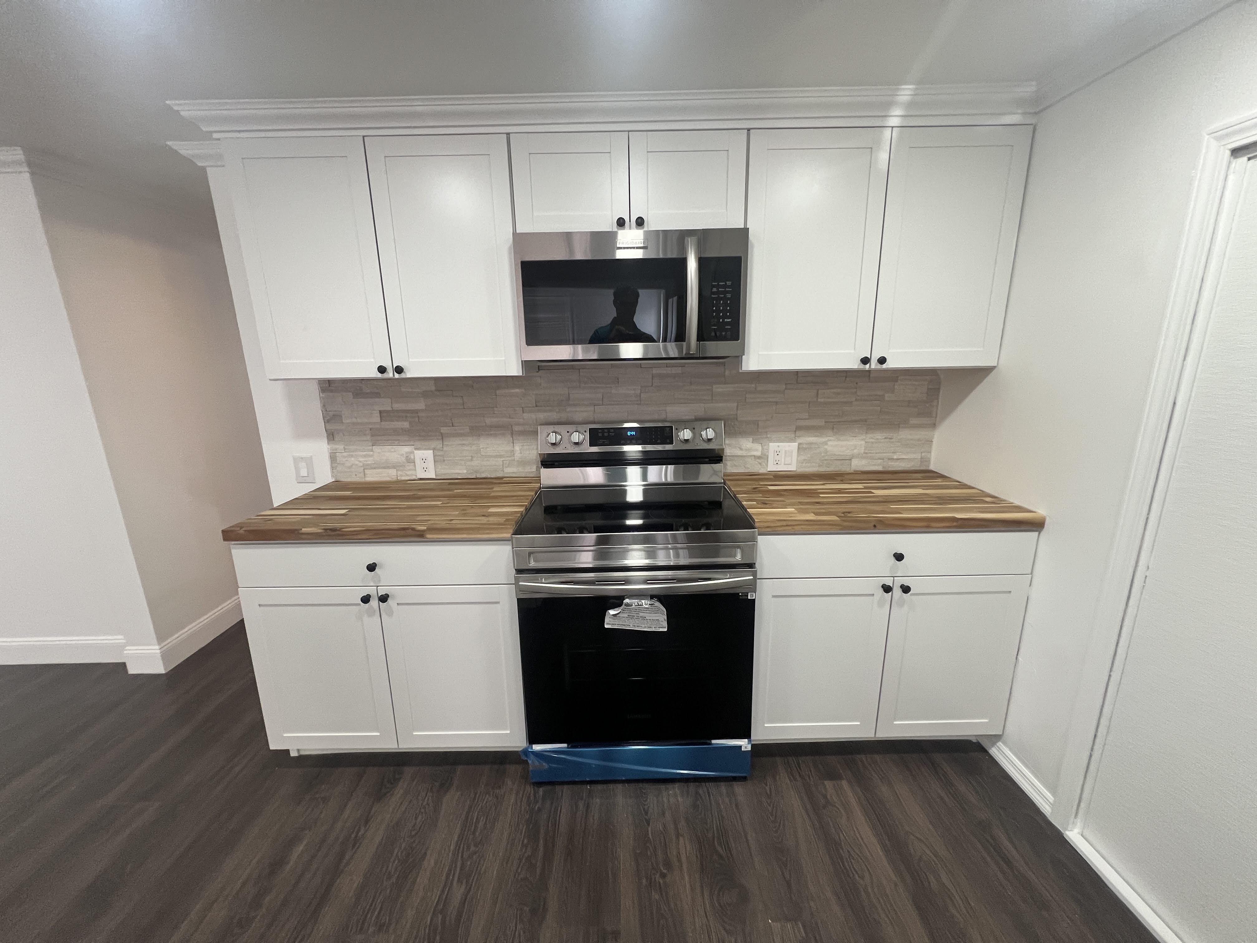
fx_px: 472
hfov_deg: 106.2
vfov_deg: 89.9
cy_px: 472
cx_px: 628
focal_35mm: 13
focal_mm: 1.57
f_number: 1.8
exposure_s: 1/120
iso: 200
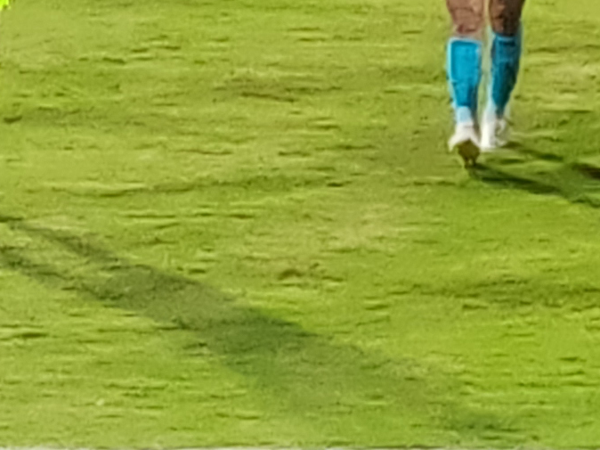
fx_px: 2963
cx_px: 1756
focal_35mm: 171
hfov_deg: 9.3
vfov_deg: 7.4
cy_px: -1001
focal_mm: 4.25
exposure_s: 1/100
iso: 320
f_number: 1.7
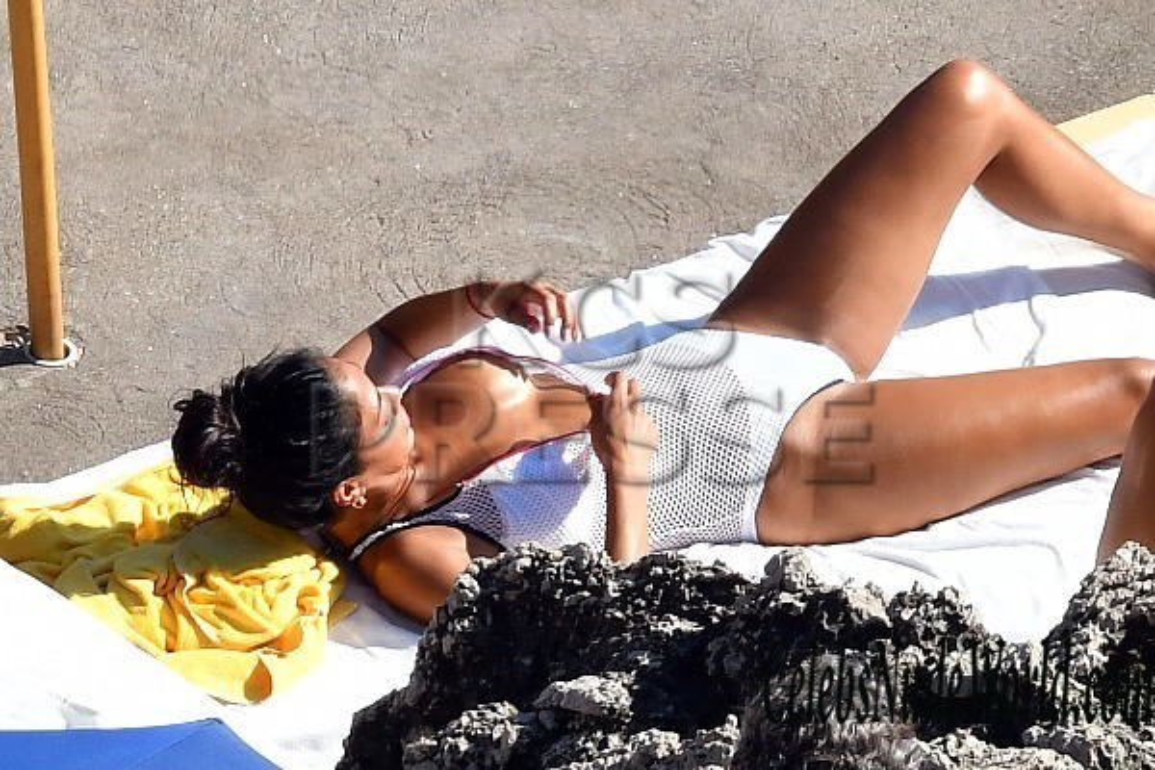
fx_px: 28873
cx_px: 578
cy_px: 385
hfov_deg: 2.3
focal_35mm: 900
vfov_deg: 1.5
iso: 500
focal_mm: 600
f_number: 13
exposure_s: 1/500
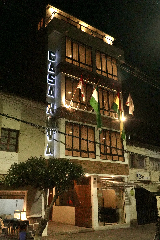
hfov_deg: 43.6
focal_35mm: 30
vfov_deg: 61.9
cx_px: 80
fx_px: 200
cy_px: 120
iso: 6400
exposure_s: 1/640
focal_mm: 20
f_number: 4
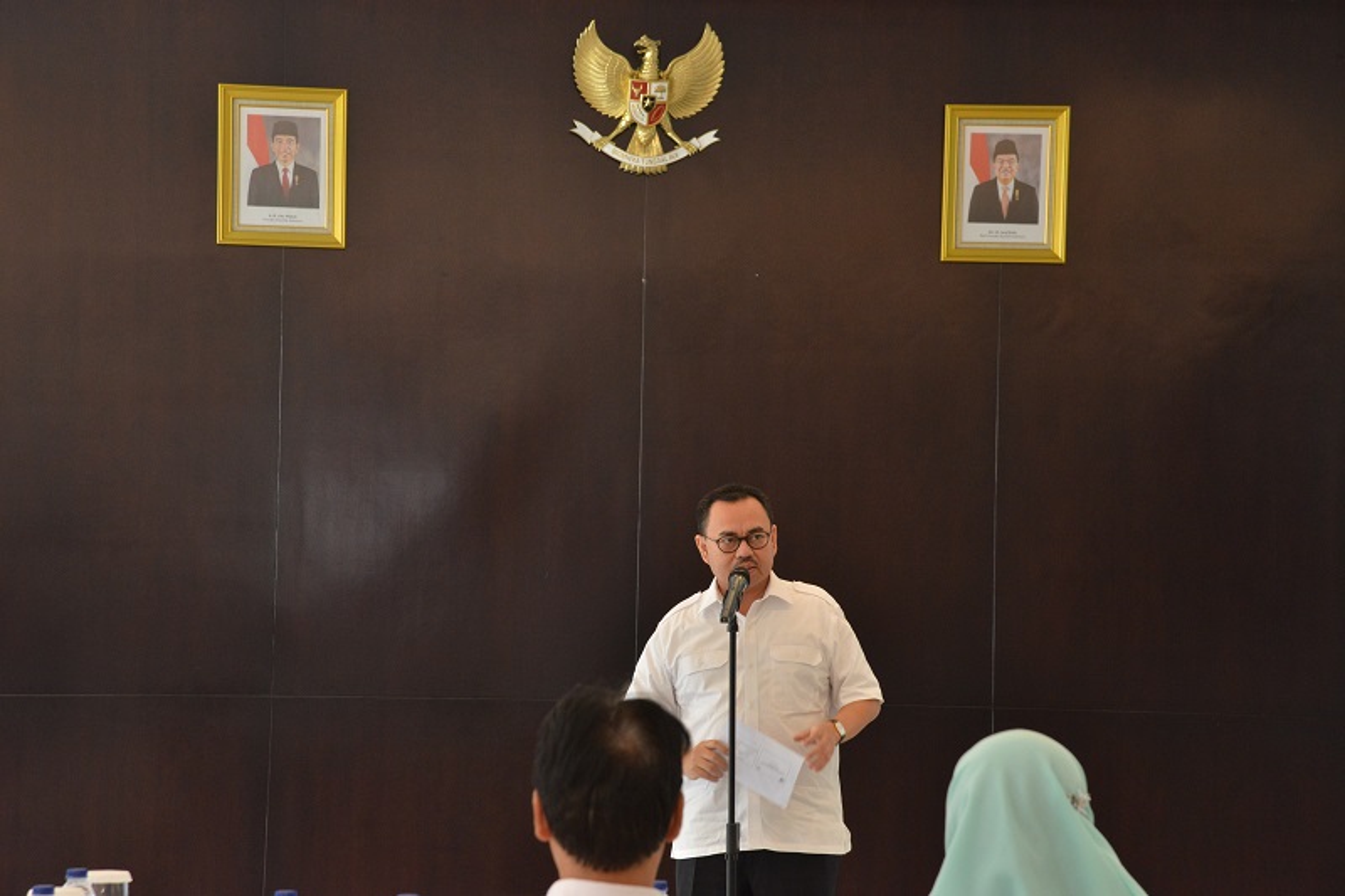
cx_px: 672
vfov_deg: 11.4
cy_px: 448
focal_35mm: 120
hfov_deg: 17.1
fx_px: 4482
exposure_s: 1/60
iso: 1600
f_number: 10
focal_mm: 120
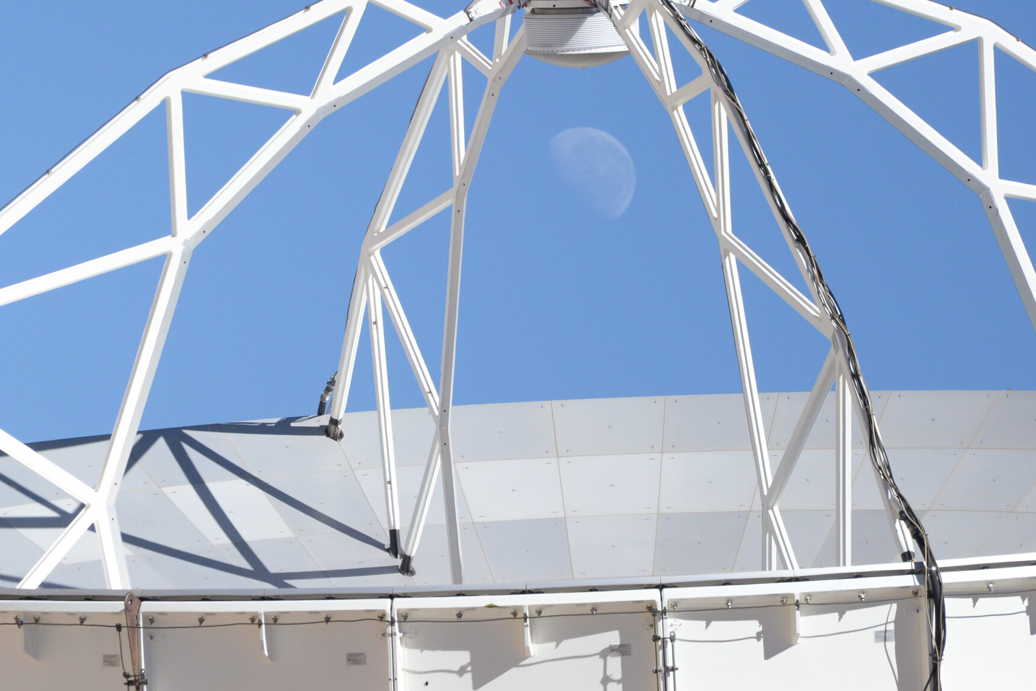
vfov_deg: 3.3
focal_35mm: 415
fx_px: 11942
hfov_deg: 5.0
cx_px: 523
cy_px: 233
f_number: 16
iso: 1600
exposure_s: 1/2500
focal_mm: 300
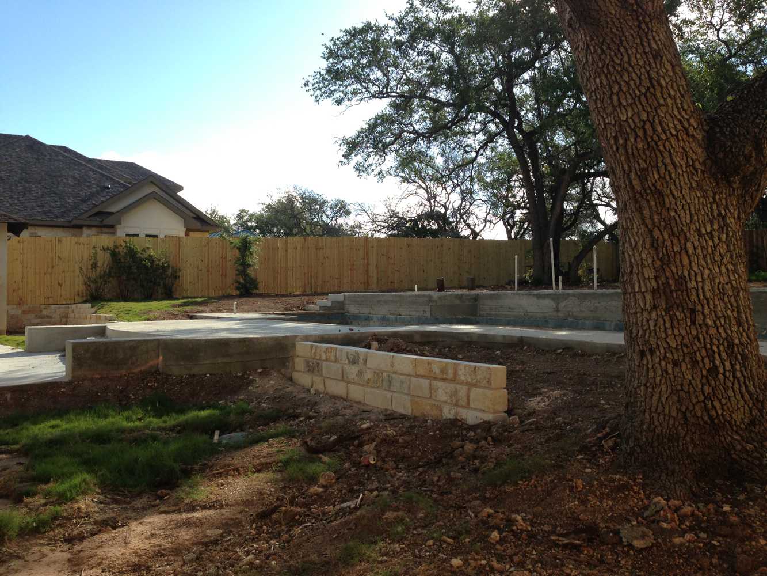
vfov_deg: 43.0
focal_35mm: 33
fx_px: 731
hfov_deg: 55.3
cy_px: 288
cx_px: 384
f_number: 2.4
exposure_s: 1/1004
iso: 50
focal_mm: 4.13
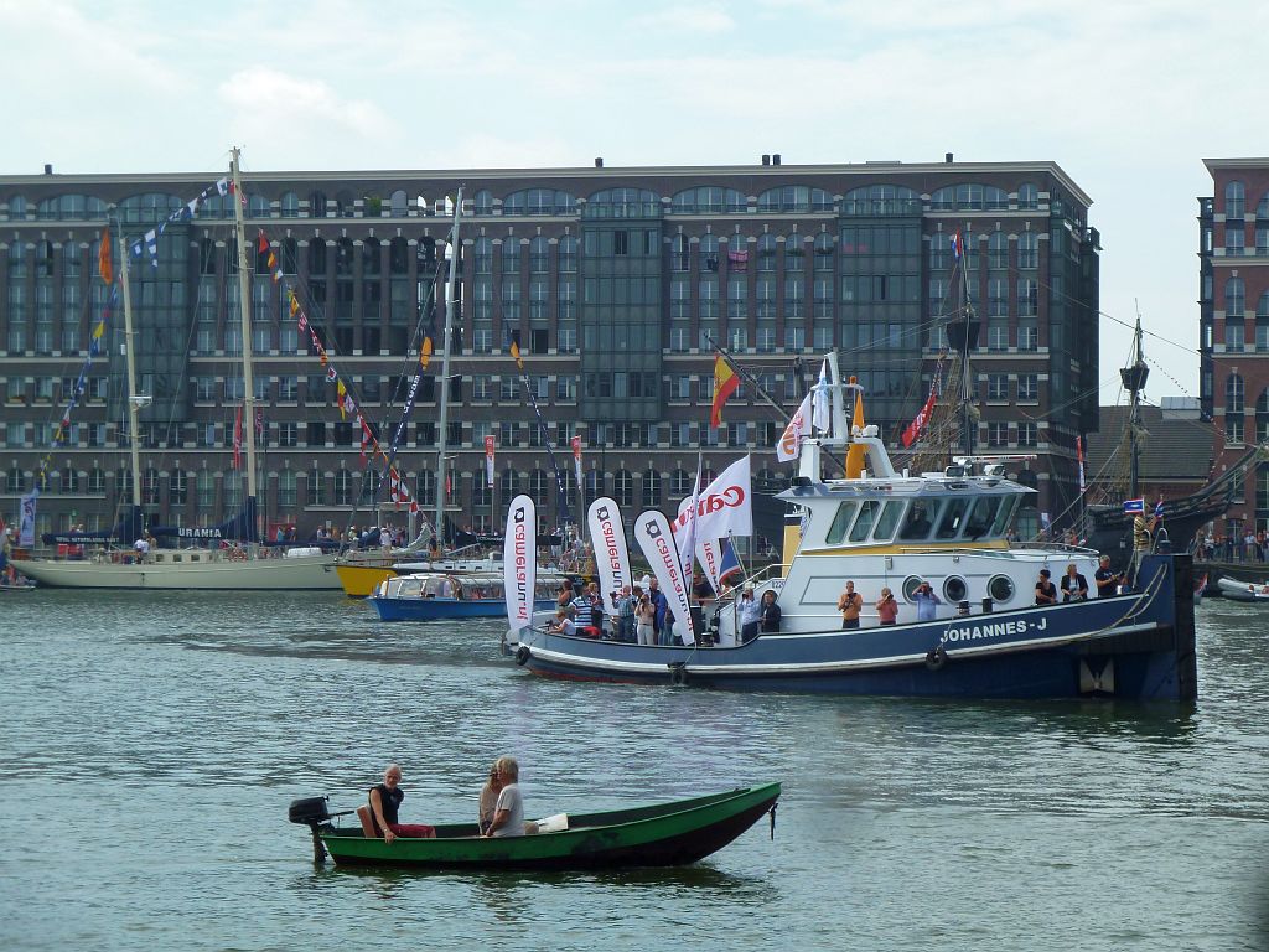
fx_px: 3813
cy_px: 476
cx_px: 634
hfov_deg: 18.9
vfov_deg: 14.2
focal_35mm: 104
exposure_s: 1/400
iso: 80
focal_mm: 17
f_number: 4.3
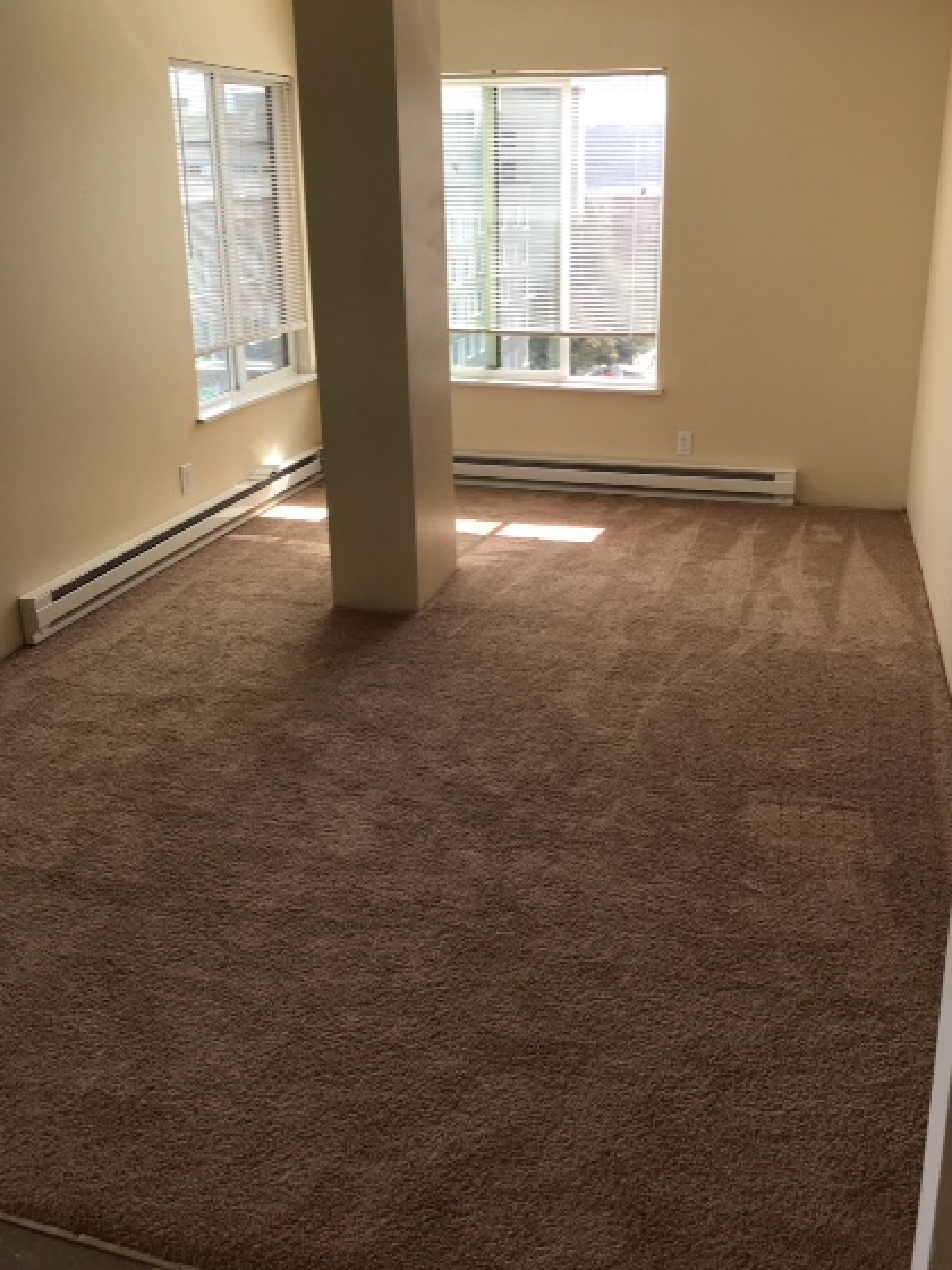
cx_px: 512
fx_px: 1173
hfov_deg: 44.1
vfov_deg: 56.6
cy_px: 551
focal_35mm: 32
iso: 20
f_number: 1.8
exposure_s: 1/309
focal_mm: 3.99
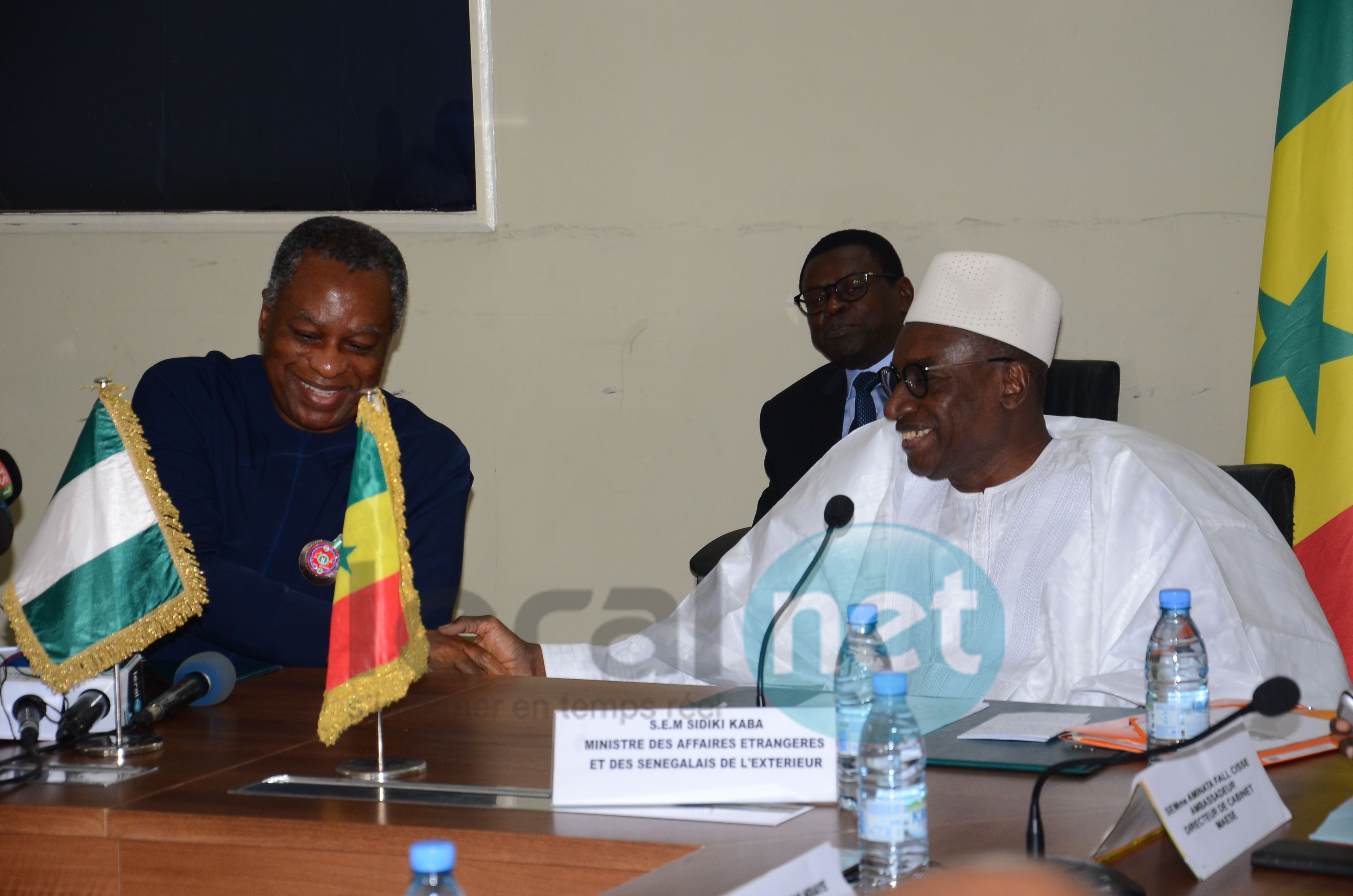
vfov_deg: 12.1
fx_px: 4219
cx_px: 676
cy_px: 448
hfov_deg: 18.2
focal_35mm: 112
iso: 500
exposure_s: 1/60
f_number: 5.3
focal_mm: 75
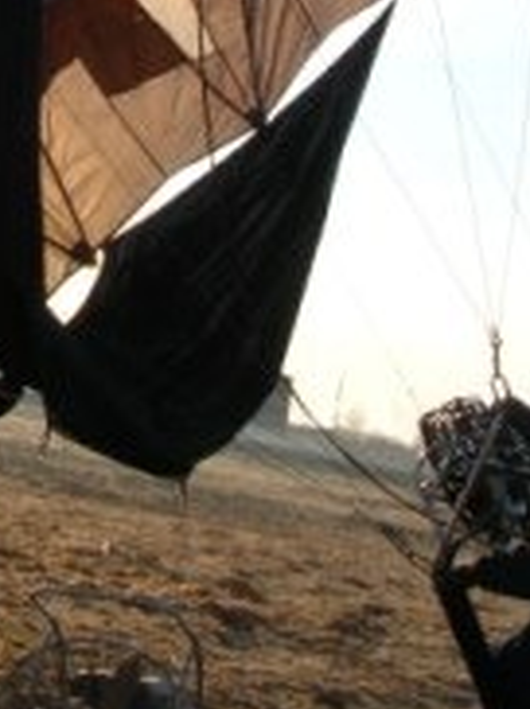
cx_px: 41
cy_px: 121
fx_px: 1760
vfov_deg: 22.4
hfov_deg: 16.9
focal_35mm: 86
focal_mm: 5.8
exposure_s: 1/182
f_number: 5.6
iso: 50
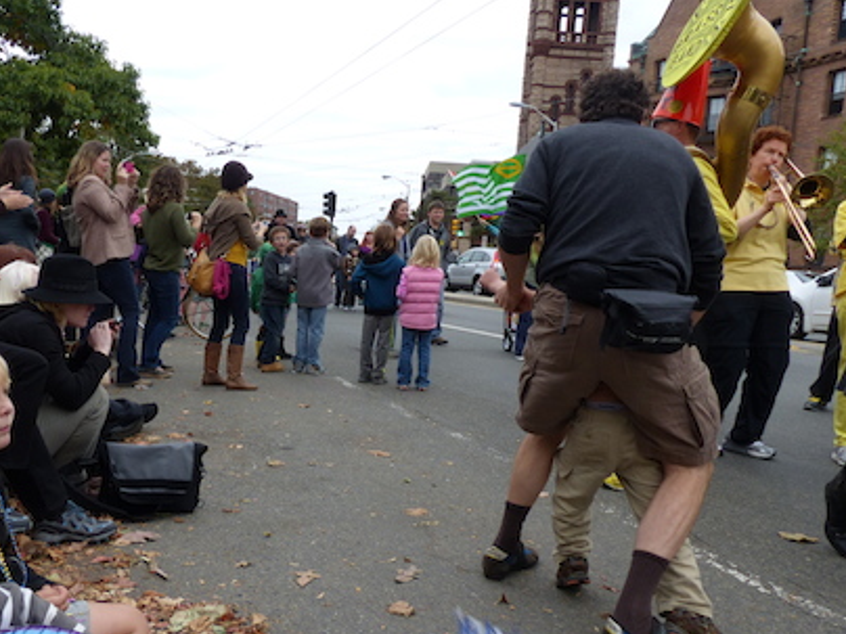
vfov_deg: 42.9
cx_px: 319
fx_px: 807
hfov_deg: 54.7
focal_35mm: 33
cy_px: 347
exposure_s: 1/250
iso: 100
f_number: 4
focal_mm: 4.5
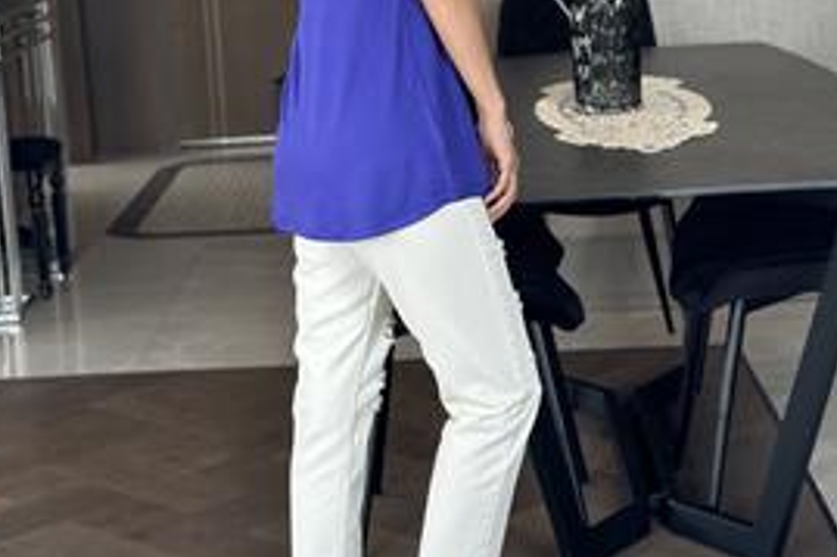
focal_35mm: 94
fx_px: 2184
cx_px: 398
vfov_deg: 14.4
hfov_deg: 21.7
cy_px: 87
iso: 125
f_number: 1.78
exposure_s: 1/60
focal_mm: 6.86
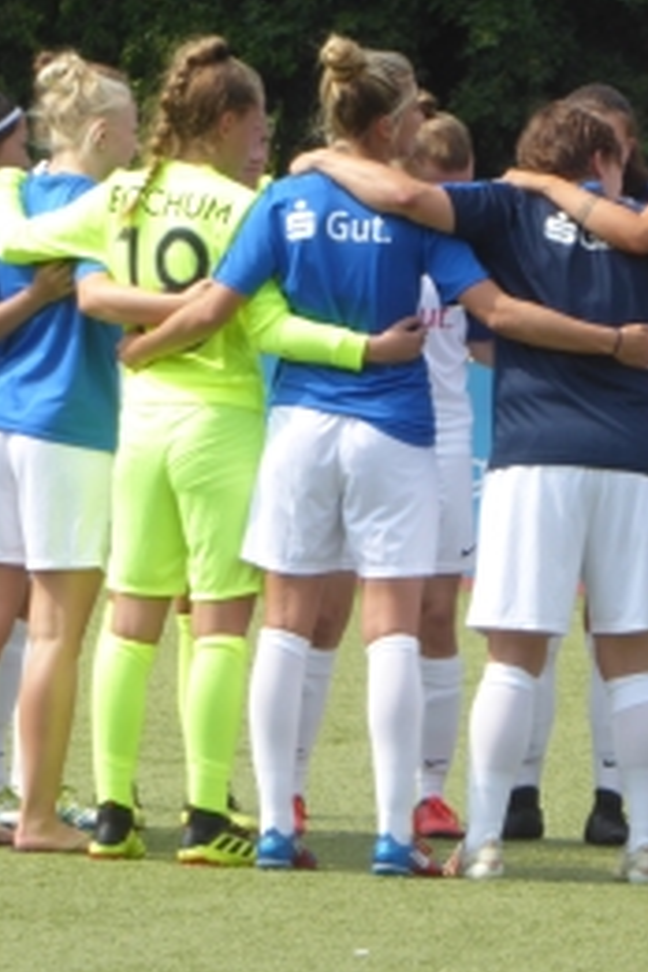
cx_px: 432
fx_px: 20869
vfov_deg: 2.7
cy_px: 372
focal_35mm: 773
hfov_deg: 1.8
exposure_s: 1/200
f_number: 6
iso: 80
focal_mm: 77.3
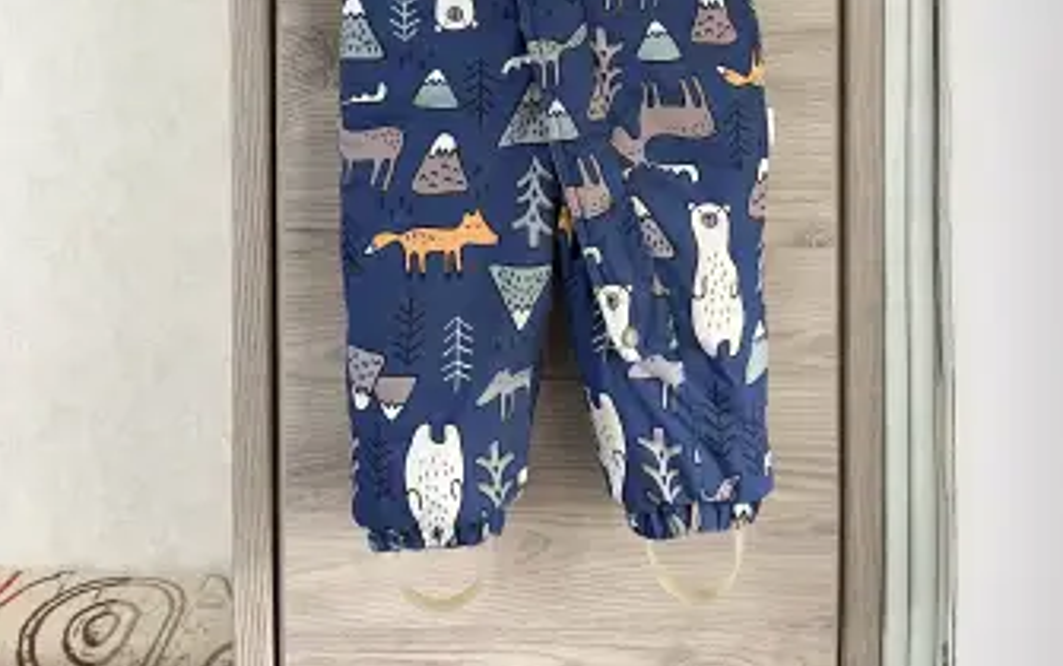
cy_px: -29
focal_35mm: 37
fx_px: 1073
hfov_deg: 52.7
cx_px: 530
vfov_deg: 31.4
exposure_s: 1/50
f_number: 1.6
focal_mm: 5.1
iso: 160
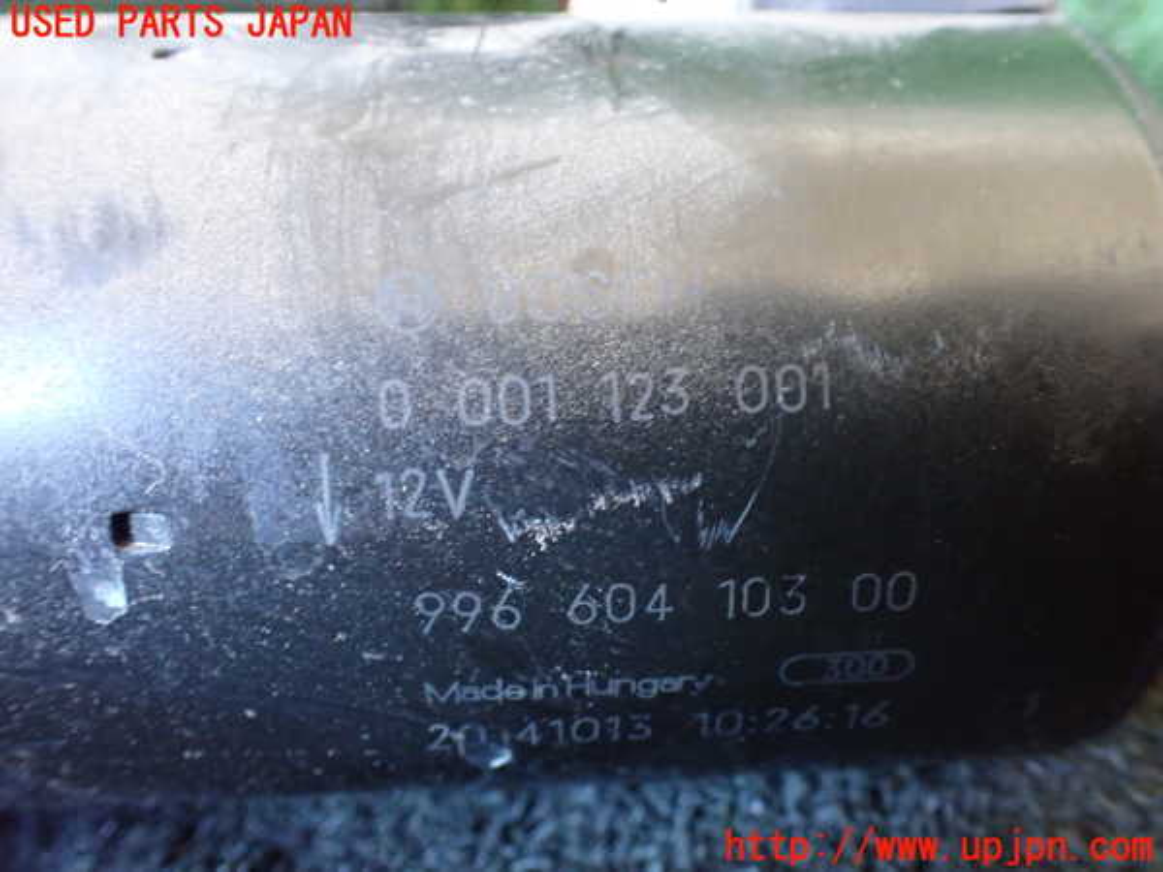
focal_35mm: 30
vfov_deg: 46.8
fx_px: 1008
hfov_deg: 60.0
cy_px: 436
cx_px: 582
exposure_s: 1/30
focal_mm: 5.4
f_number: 2.3
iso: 1000
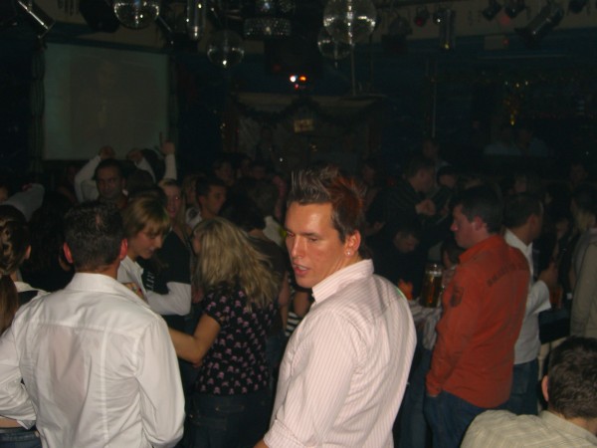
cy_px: 224
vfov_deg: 31.5
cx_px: 298
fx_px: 793
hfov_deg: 41.2
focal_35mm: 46
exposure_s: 1/60
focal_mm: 9.5
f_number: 3.1
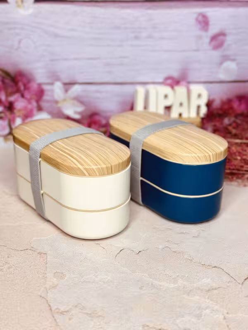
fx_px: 459
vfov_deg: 39.7
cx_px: 124
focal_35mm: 48
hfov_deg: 30.3
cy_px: 165
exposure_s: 1/119
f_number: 1.78
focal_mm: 6.86
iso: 80
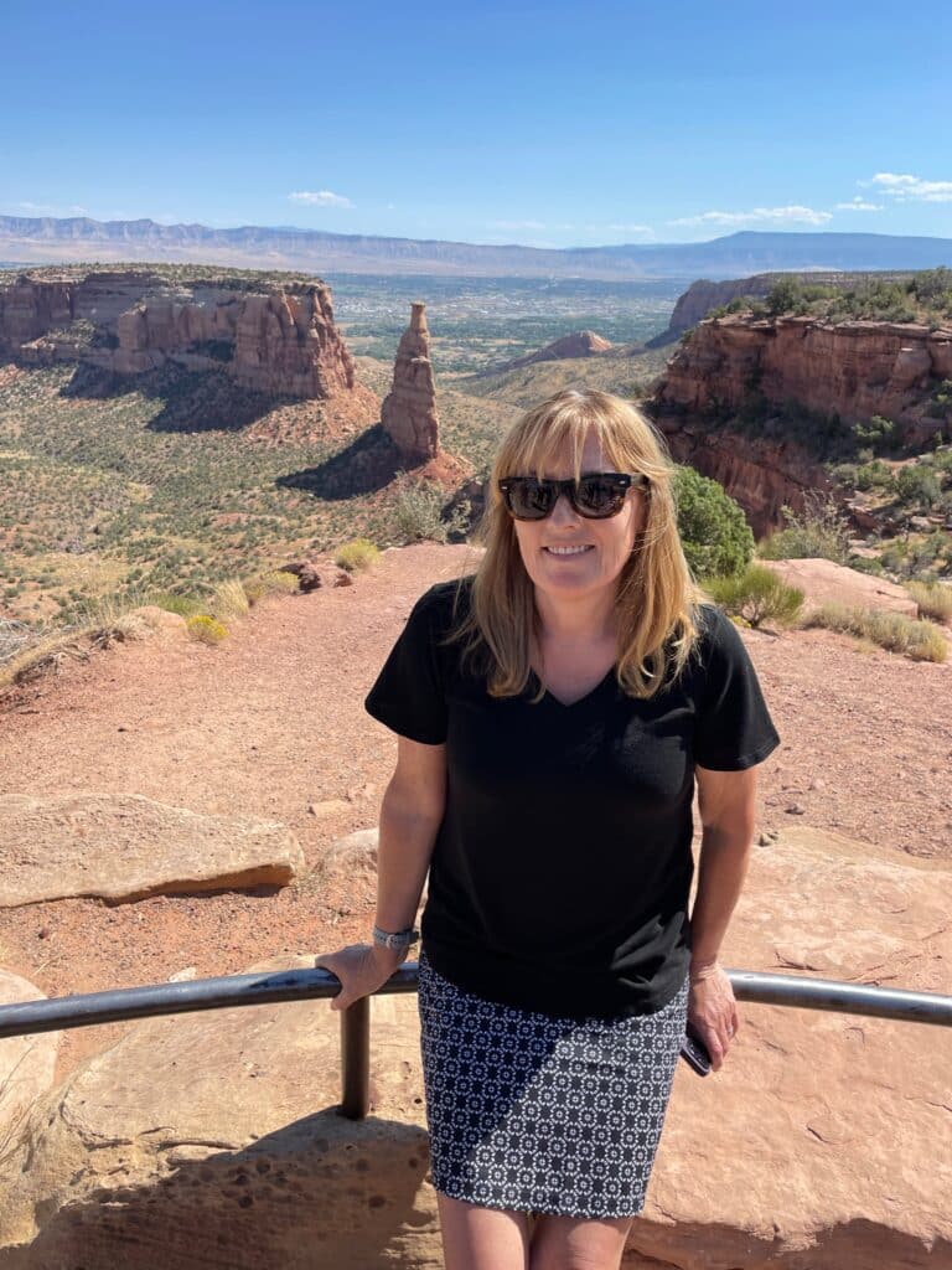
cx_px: 476
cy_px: 635
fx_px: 953
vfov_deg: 67.3
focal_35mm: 26
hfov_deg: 53.1
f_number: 1.6
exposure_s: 1/2451
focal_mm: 4.2
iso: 32
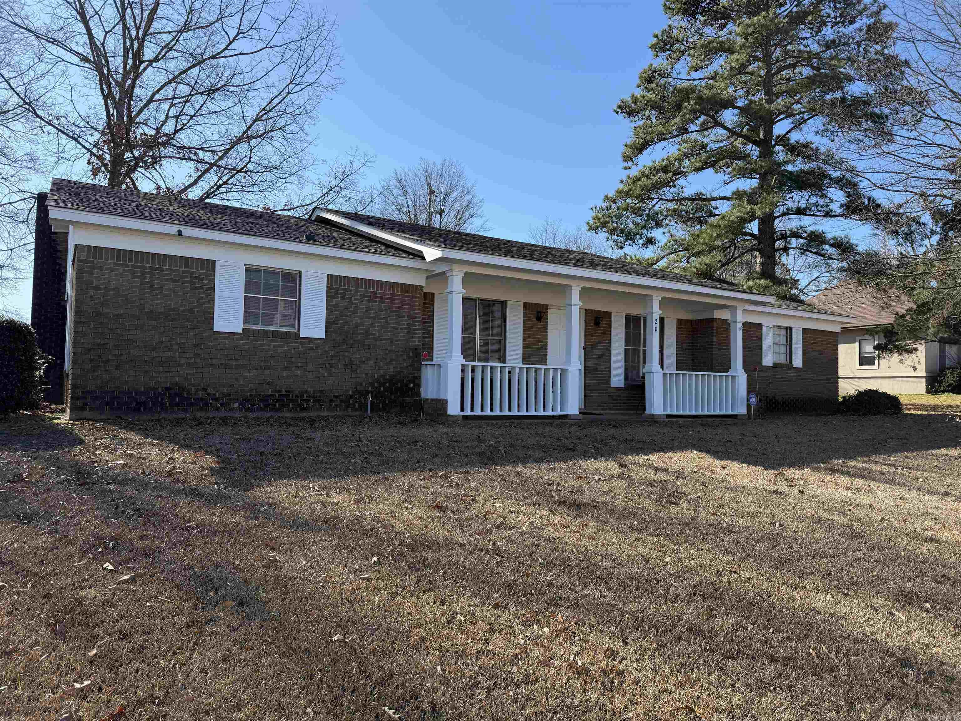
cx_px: 480
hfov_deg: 71.6
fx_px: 666
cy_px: 360
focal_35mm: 24
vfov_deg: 56.8
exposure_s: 1/2169
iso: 80
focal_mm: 6.76
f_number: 1.78
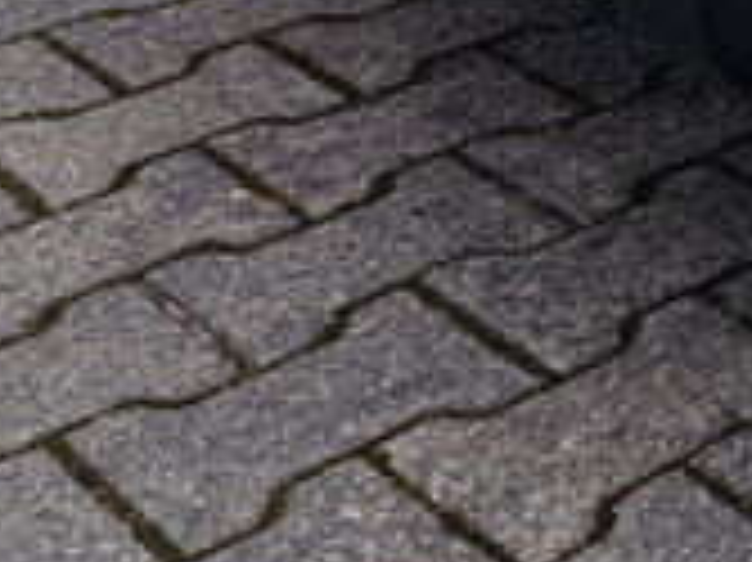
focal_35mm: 106
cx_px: 1441
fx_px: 2301
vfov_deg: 11.9
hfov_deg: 15.4
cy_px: -674
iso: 50
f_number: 1.8
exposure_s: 1/944
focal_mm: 6.4
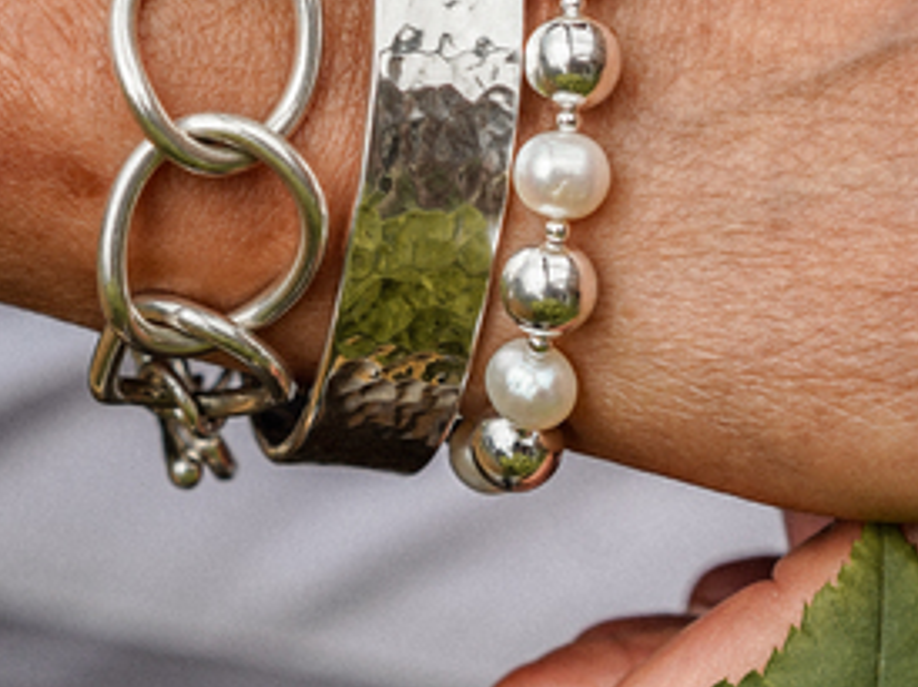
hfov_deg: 11.4
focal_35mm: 174
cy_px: -74
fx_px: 4610
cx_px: 493
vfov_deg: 8.5
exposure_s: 1/500
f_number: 5.6
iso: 125
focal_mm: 55
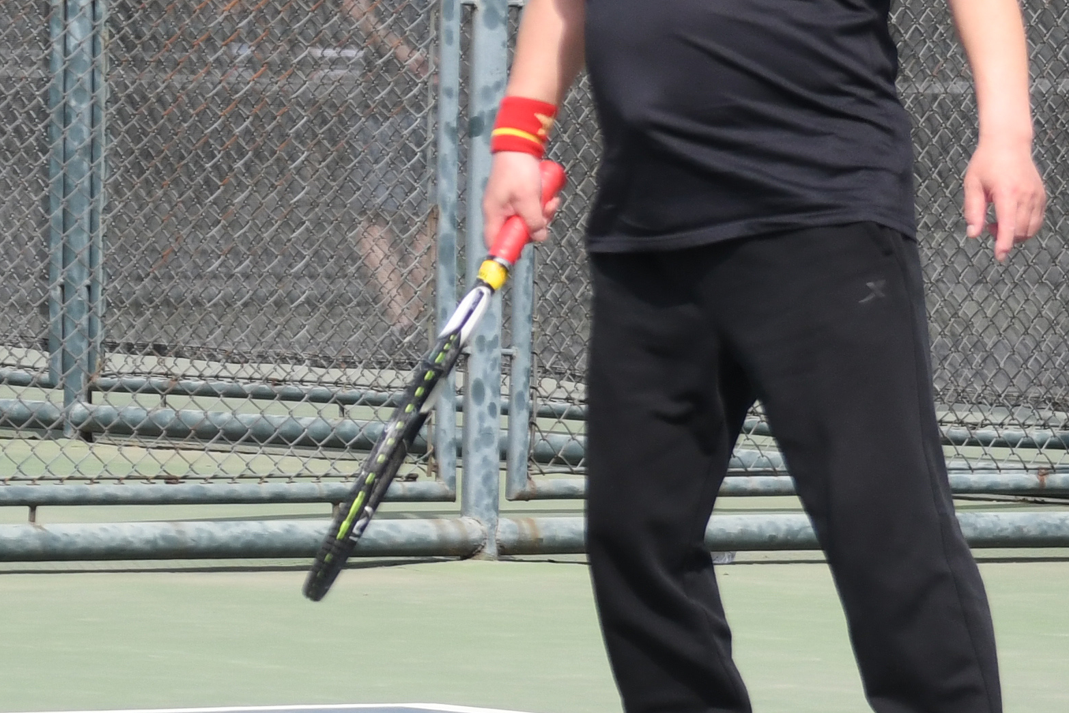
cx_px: -1424
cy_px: -59
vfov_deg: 3.7
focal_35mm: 369
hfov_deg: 5.4
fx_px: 10956
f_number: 6.3
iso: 400
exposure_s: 1/1600
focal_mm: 70
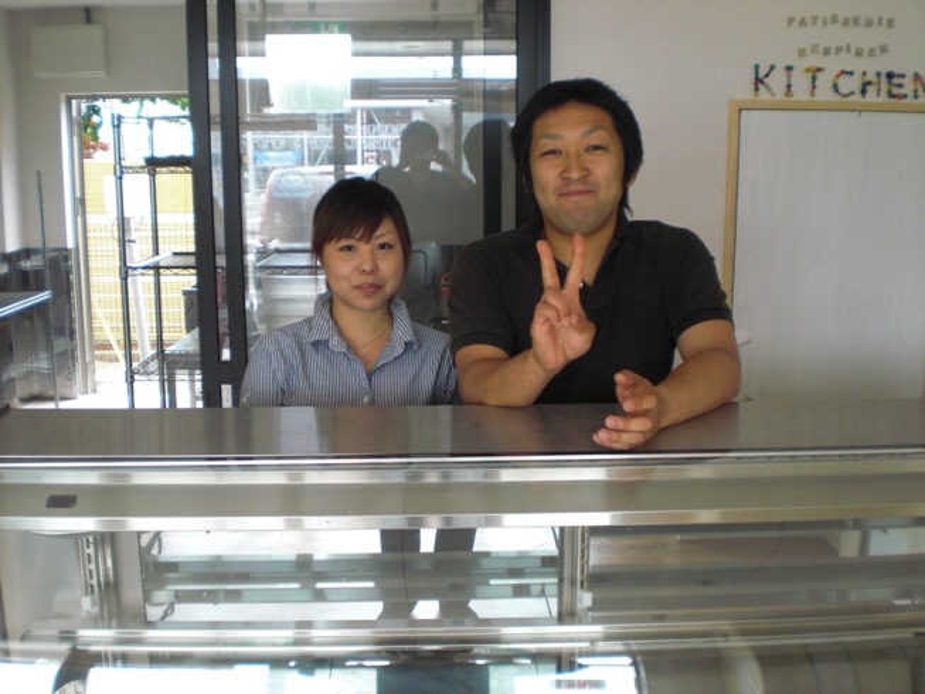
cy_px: 347
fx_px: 1016
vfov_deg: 37.7
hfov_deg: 49.0
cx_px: 462
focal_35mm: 38
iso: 200
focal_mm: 6.3
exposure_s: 1/80
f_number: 3.1
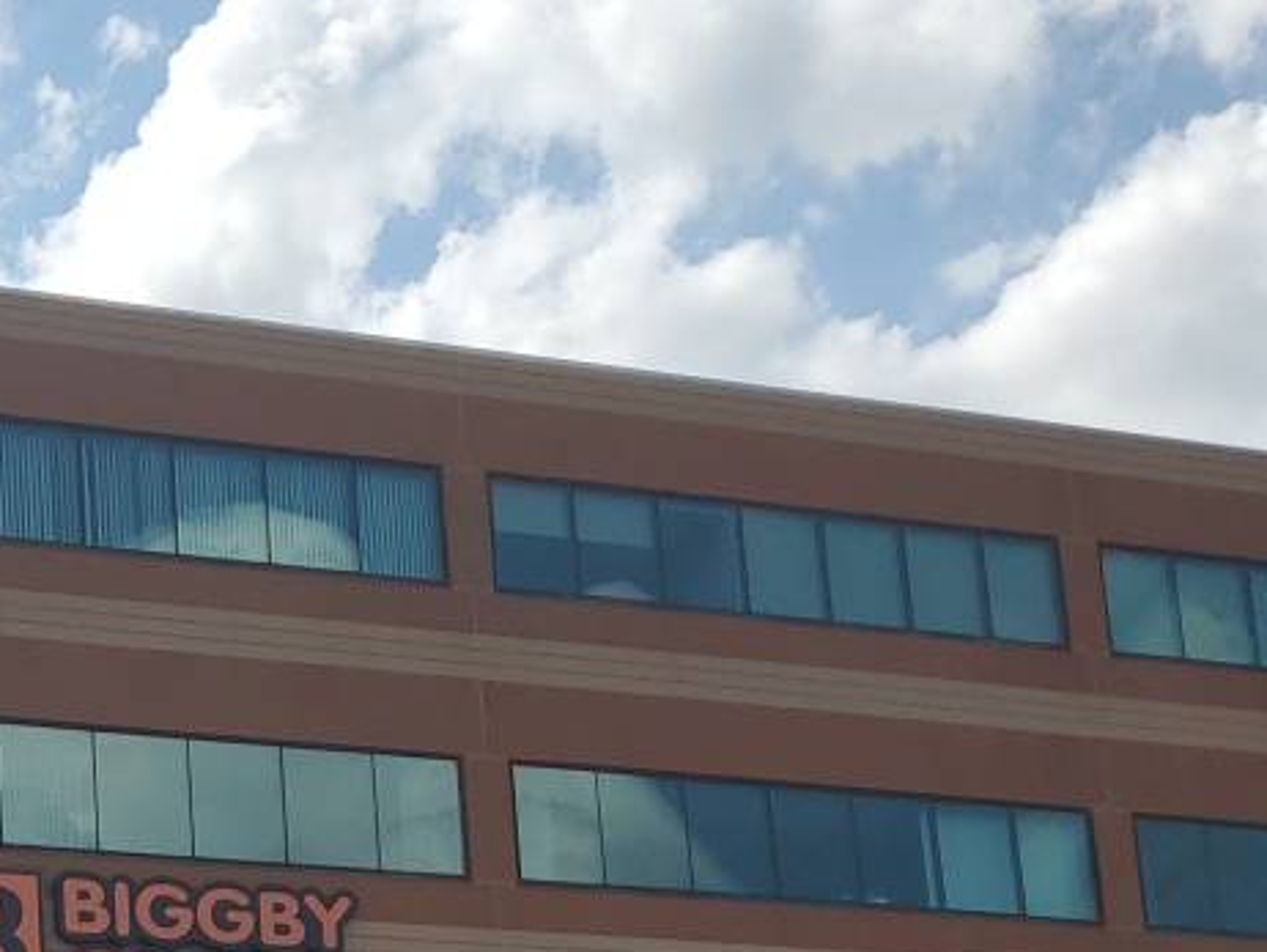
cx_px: -134
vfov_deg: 16.8
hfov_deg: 22.7
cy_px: 1350
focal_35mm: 81
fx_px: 2966
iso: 50
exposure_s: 1/5346
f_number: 1.5
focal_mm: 4.3
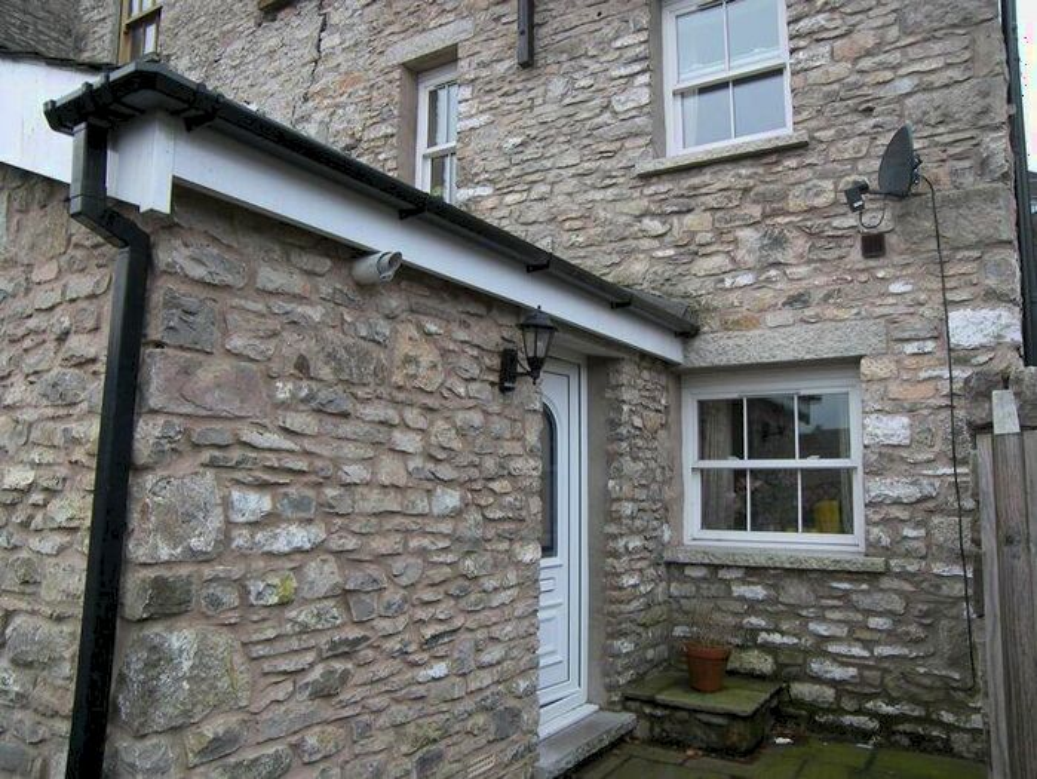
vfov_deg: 53.1
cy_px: 390
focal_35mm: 26
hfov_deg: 67.3
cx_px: 518
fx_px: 779
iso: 50
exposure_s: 1/50
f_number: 2.8
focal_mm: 5.4
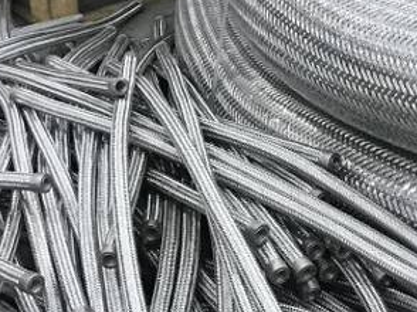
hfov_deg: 19.0
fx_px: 1240
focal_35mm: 103
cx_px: 291
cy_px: 62
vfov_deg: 14.3
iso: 80
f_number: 1.8
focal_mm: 3.99
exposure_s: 1/8
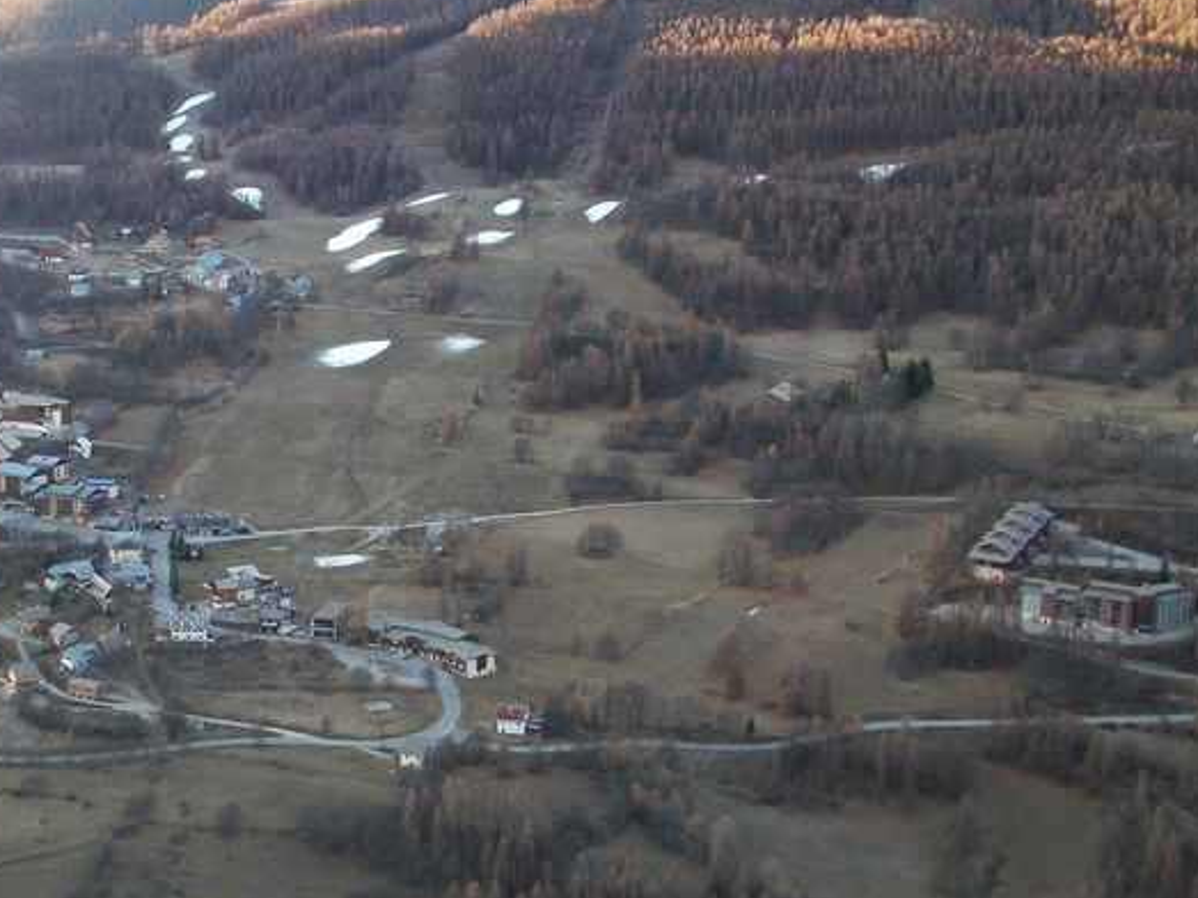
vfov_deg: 28.0
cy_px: 431
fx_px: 1799
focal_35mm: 52
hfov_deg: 36.0
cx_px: 295
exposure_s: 1/100
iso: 80
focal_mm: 5.7
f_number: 2.8
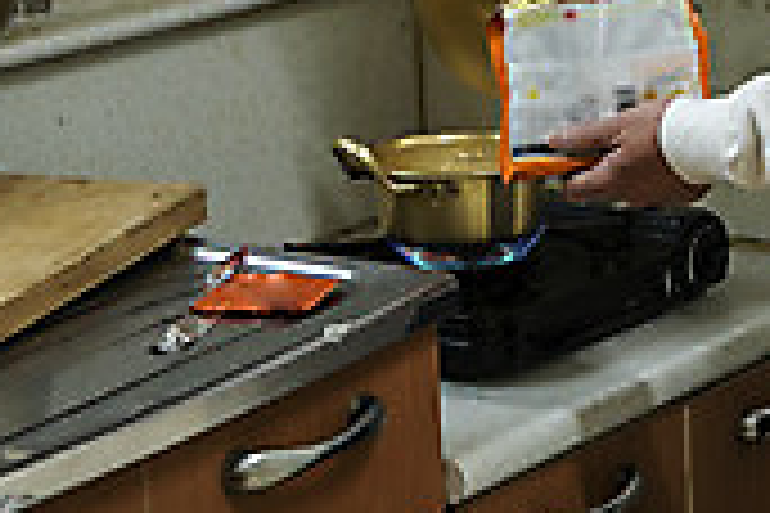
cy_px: -81
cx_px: 1141
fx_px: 3379
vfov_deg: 8.6
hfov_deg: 12.4
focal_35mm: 158
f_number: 2.8
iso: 640
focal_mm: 45
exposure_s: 1/125
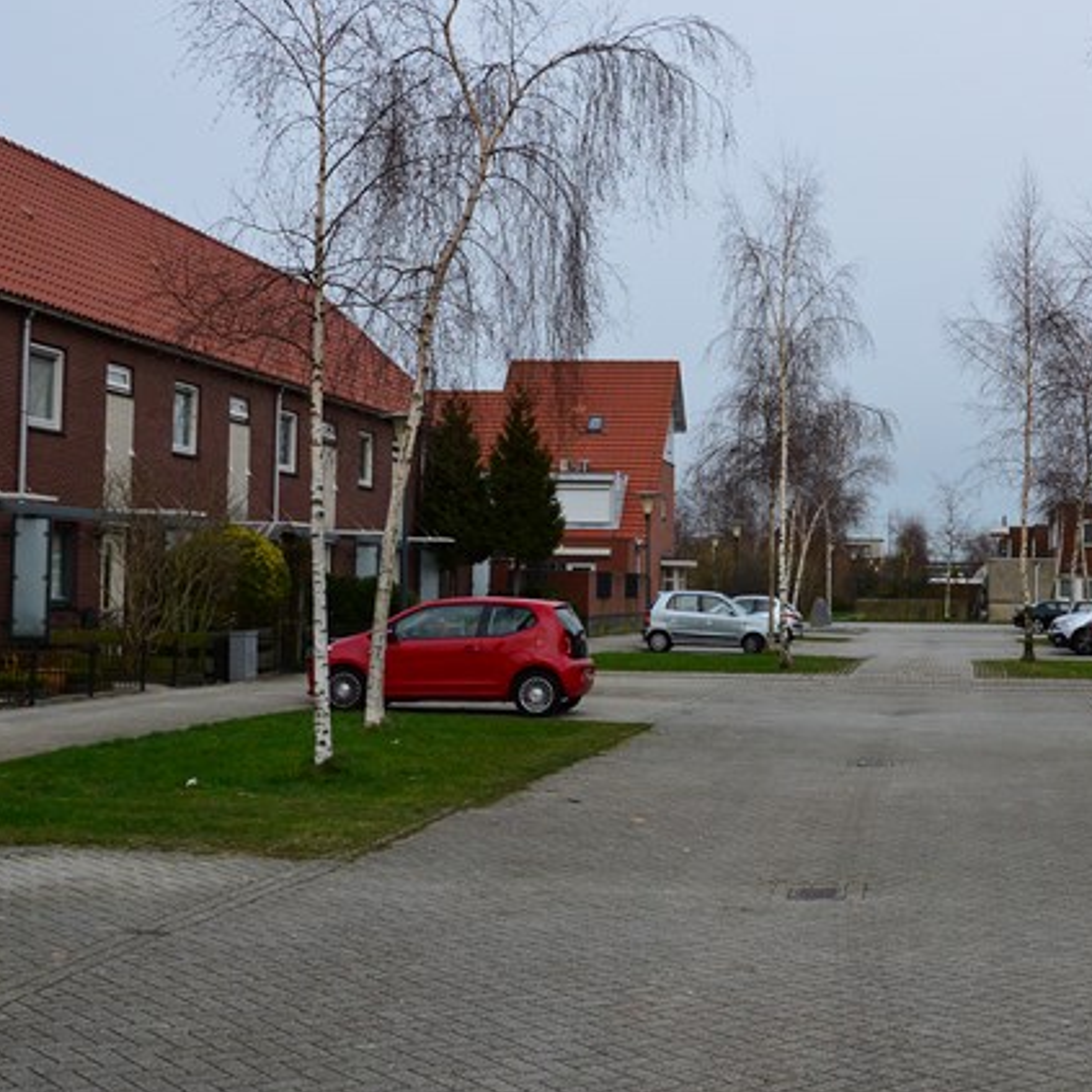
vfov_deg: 32.2
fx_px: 1892
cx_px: 795
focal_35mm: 53
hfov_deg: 31.7
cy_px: 493
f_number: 7.1
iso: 800
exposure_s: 1/1000
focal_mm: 22
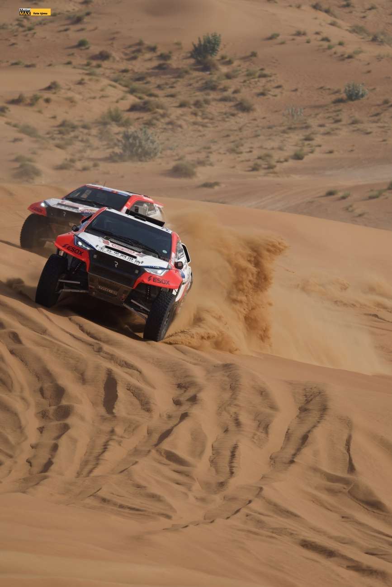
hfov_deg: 4.3
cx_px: 196
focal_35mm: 318
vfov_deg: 6.5
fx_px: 5192
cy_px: 294
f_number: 6.3
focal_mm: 318
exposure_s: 1/640
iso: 100
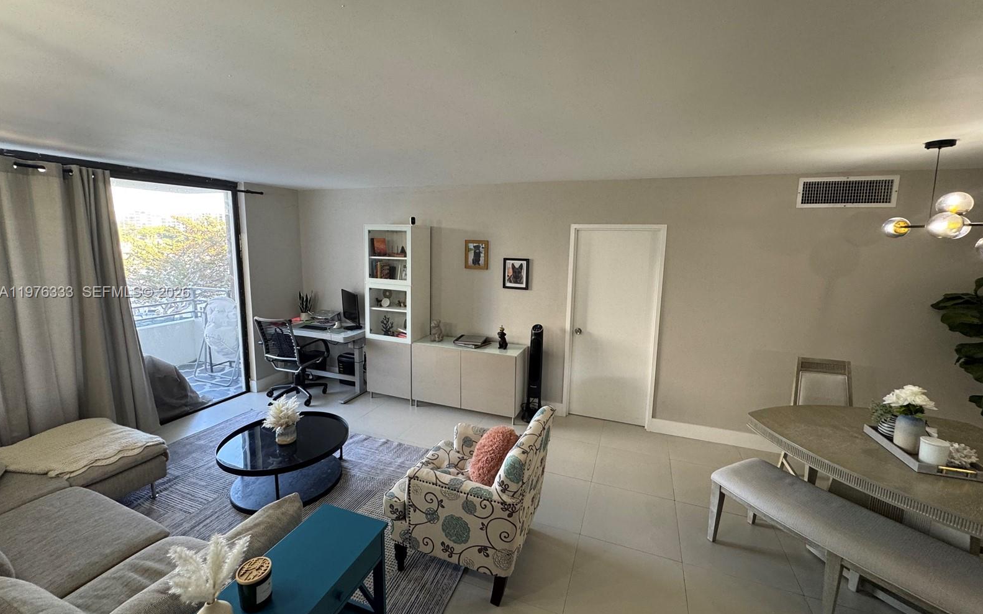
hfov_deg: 101.5
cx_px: 493
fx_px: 402
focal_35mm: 15
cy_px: 293
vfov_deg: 74.7
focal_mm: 2.22
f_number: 2.2
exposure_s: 1/60
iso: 160
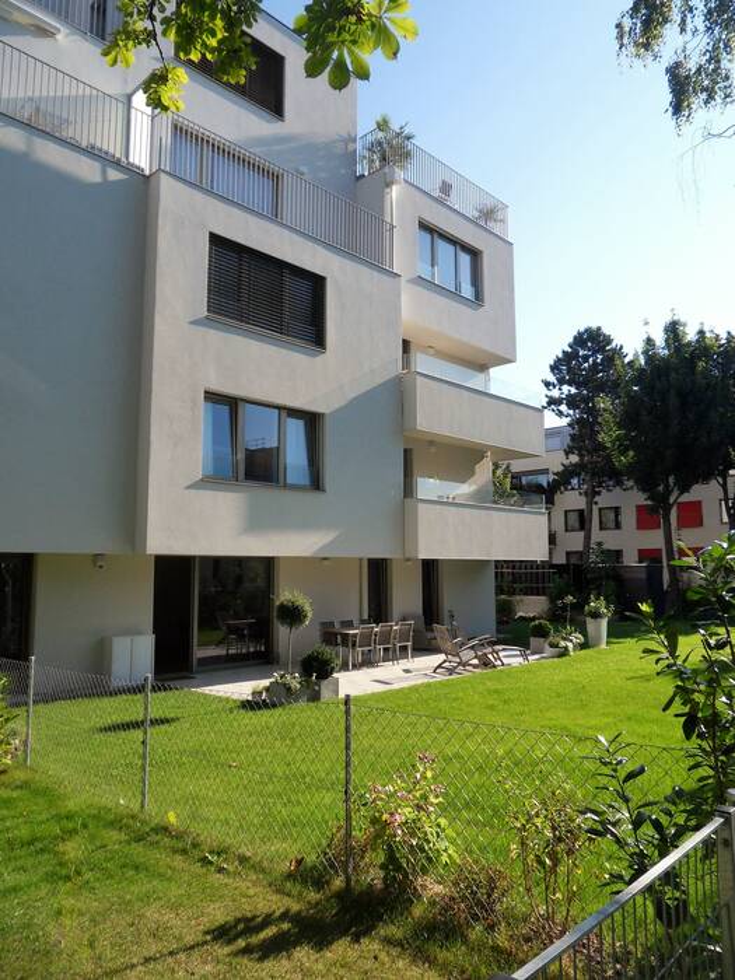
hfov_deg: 56.8
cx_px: 368
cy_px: 490
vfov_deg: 71.6
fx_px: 679
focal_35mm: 24
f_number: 7.5
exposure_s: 1/180
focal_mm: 4.2
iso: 80
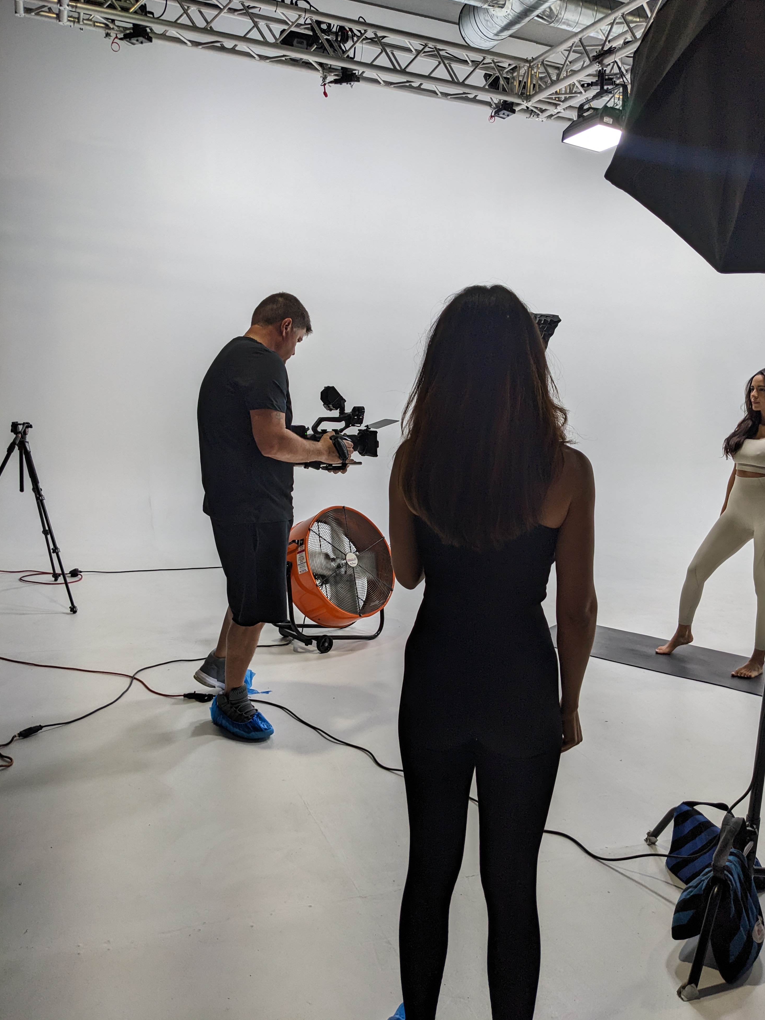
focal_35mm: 28
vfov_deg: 63.4
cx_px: 391
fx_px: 825
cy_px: 501
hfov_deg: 49.7
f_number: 1.73
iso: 68
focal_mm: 4.38
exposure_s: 1/499
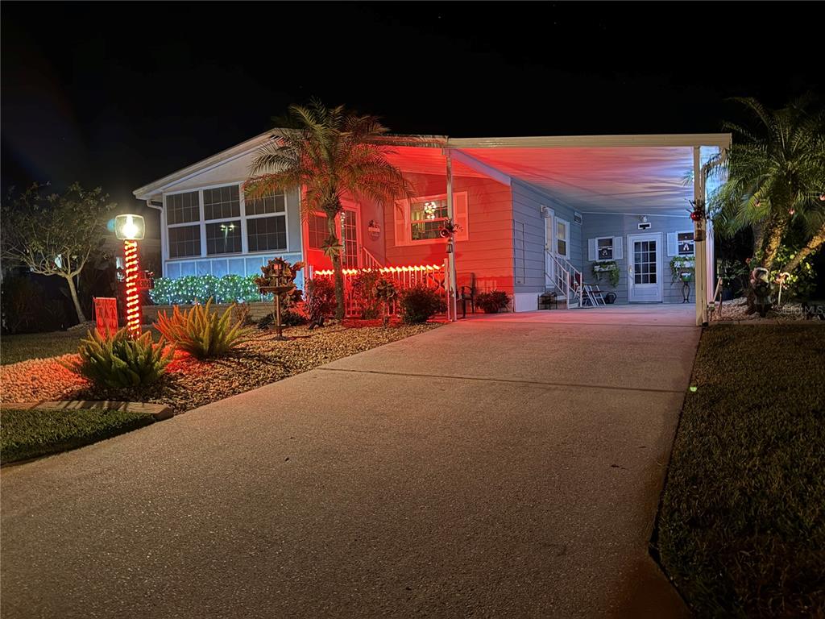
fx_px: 572
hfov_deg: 71.6
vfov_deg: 56.8
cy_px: 310
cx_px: 412
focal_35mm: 24
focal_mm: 6.76
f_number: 1.78
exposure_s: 1/12
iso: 1000
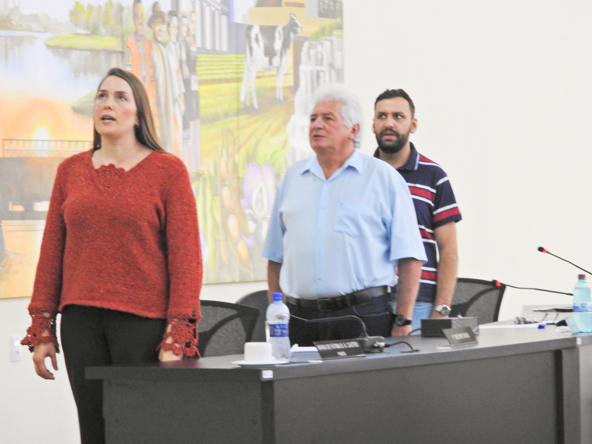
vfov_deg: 8.3
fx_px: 3079
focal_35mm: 180
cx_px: 296
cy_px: 222
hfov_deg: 11.0
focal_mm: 32.2
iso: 720
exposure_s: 1/13
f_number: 5.3
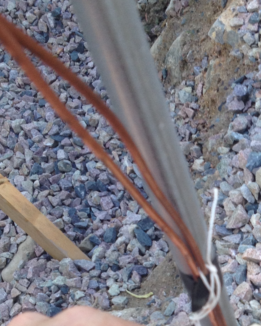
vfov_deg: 19.7
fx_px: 917
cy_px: 301
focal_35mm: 95
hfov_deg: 15.7
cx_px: 287
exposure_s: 1/157
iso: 50
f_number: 2.4
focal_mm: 4.28
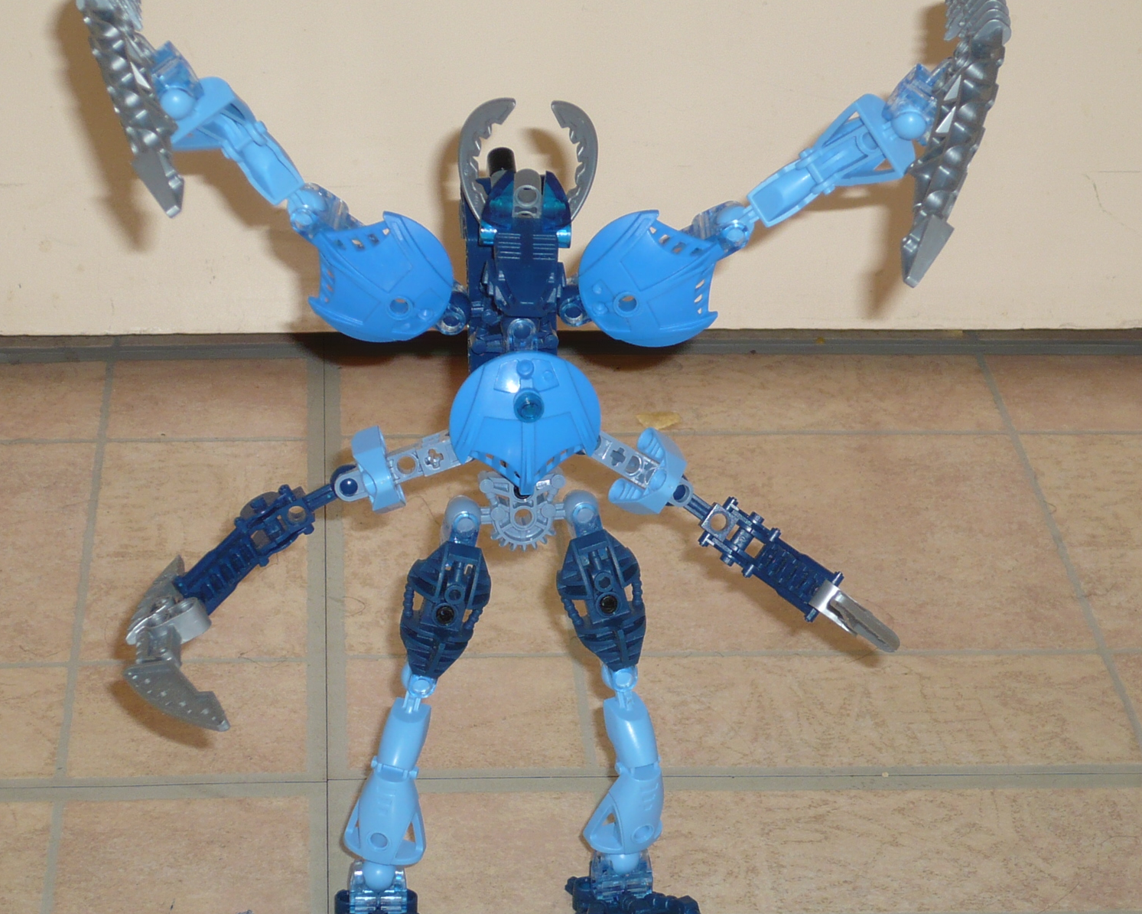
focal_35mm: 113
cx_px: 535
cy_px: 455
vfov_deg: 13.6
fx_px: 3819
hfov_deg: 17.0
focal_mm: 13
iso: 100
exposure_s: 1/30
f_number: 4.3
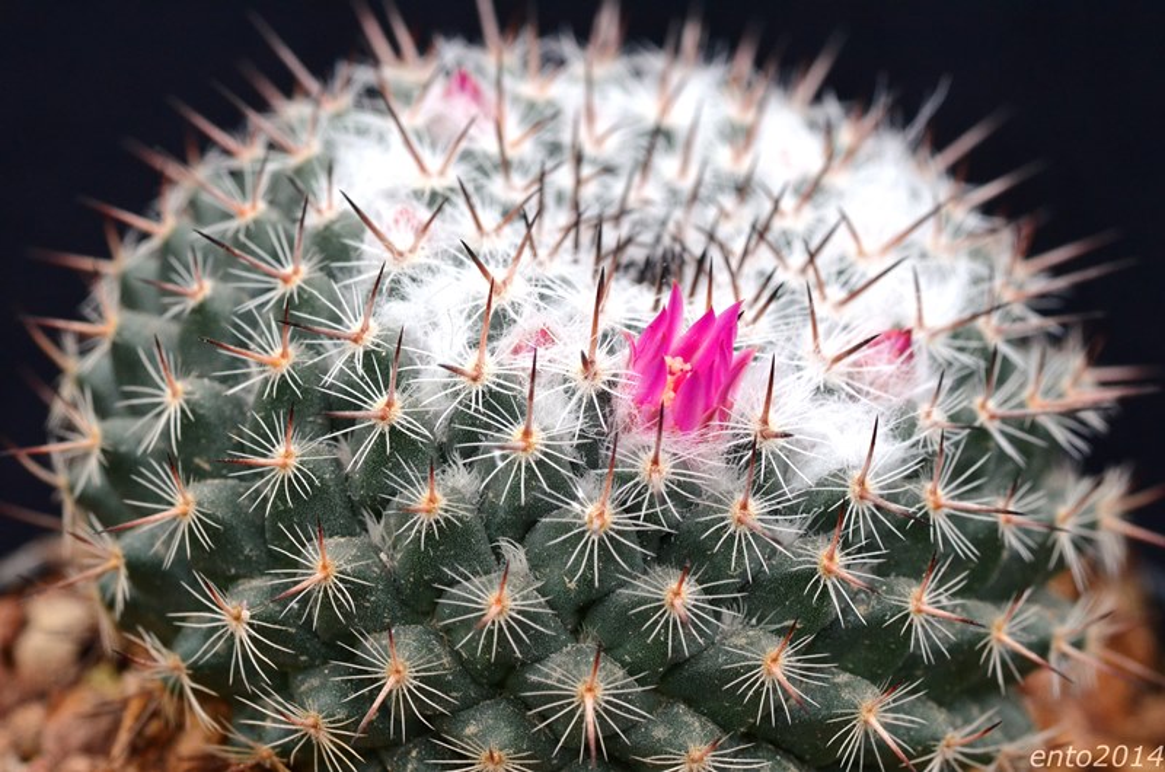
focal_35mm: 135
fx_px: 4360
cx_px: 582
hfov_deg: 15.2
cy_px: 386
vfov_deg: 10.1
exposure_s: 1/160
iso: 800
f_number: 16
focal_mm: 90
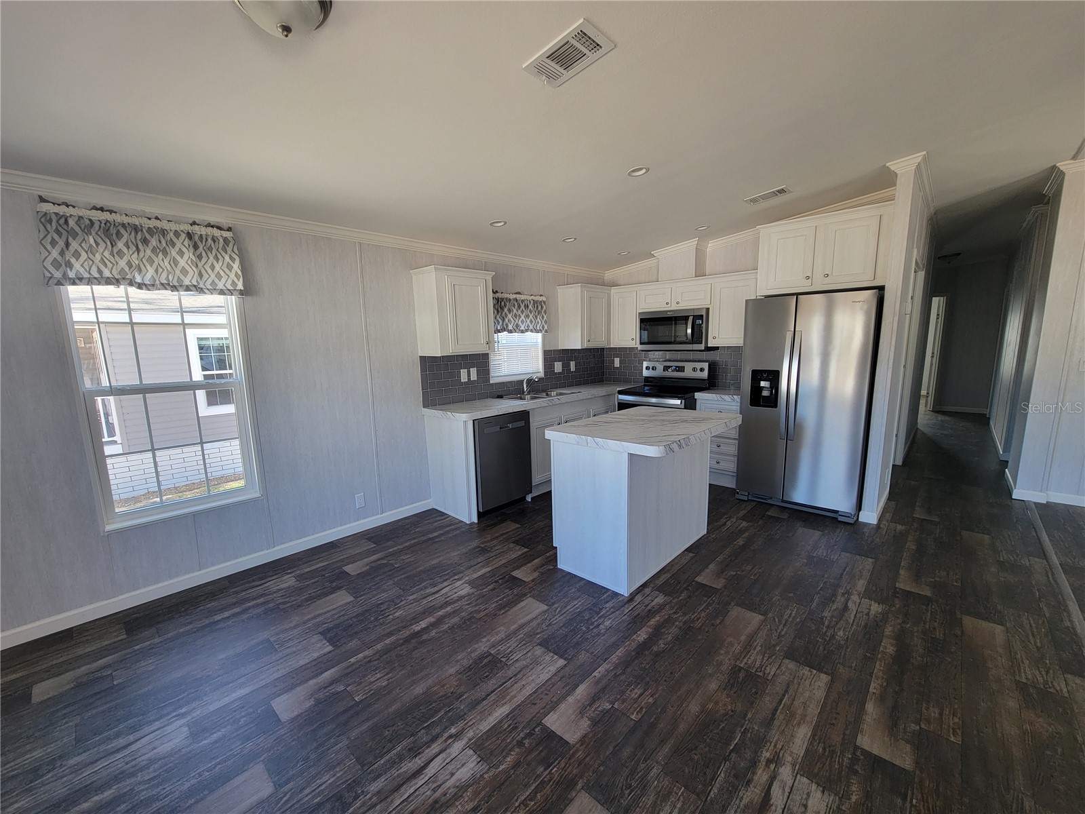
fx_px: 407
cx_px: 542
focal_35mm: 13
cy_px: 407
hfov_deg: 106.2
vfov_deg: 89.9
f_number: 2.2
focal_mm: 2.2
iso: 64
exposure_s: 1/60
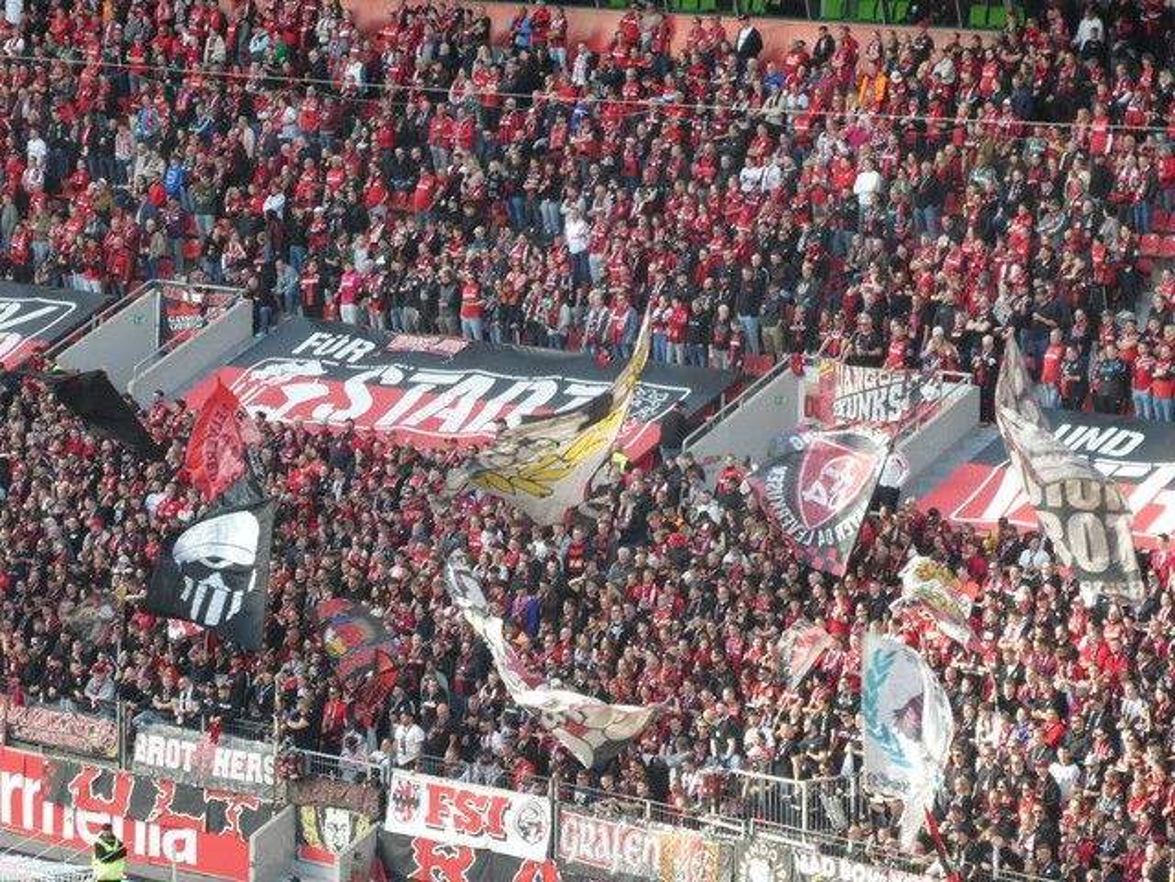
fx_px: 5431
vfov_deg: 9.3
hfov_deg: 12.3
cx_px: 588
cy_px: 441
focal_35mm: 160
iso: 160
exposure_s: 1/80
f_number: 5.5
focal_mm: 28.7
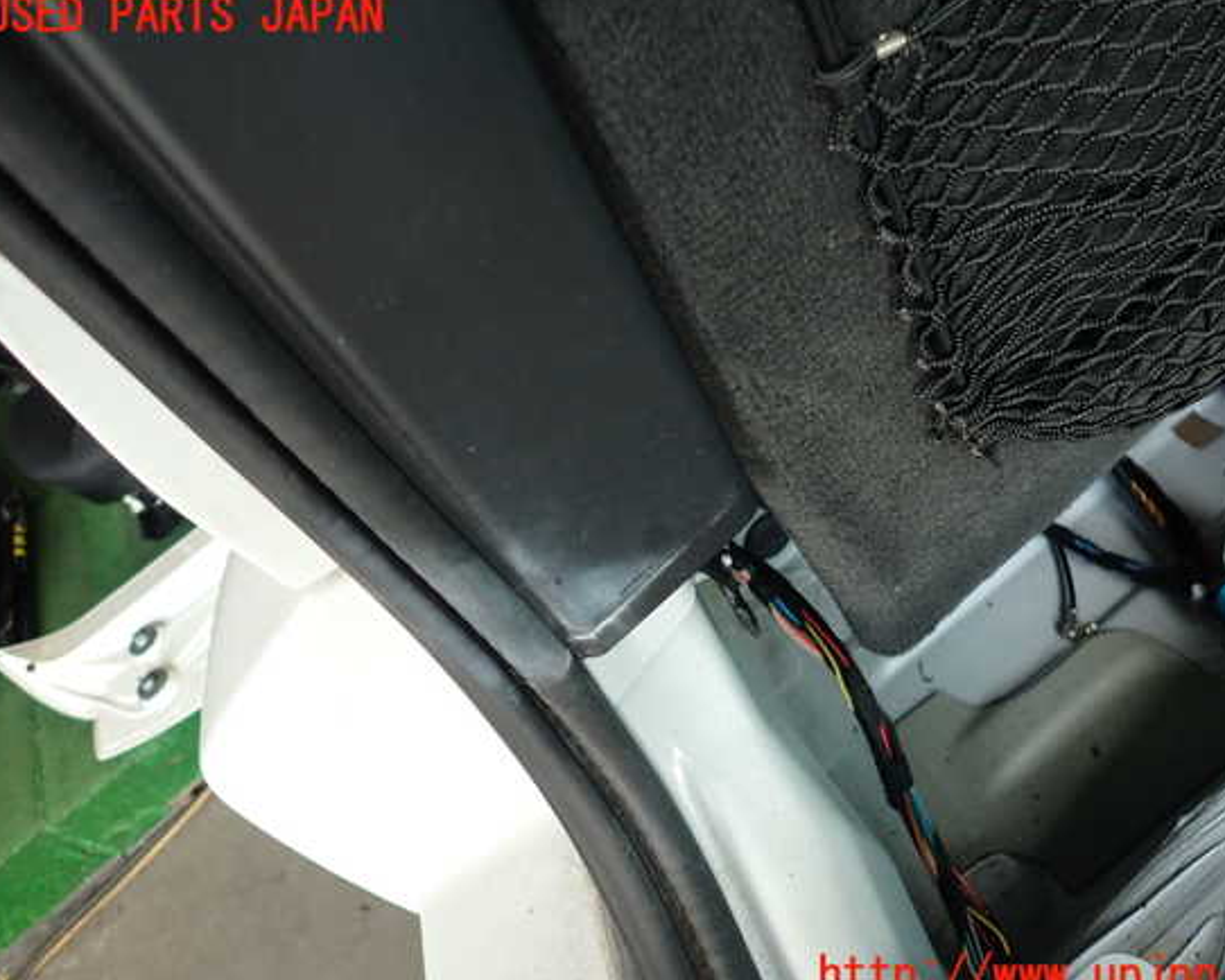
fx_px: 979
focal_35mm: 27
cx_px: 651
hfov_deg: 64.0
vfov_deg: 53.2
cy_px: 497
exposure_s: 1/60
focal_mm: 4.5
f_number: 2
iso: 200
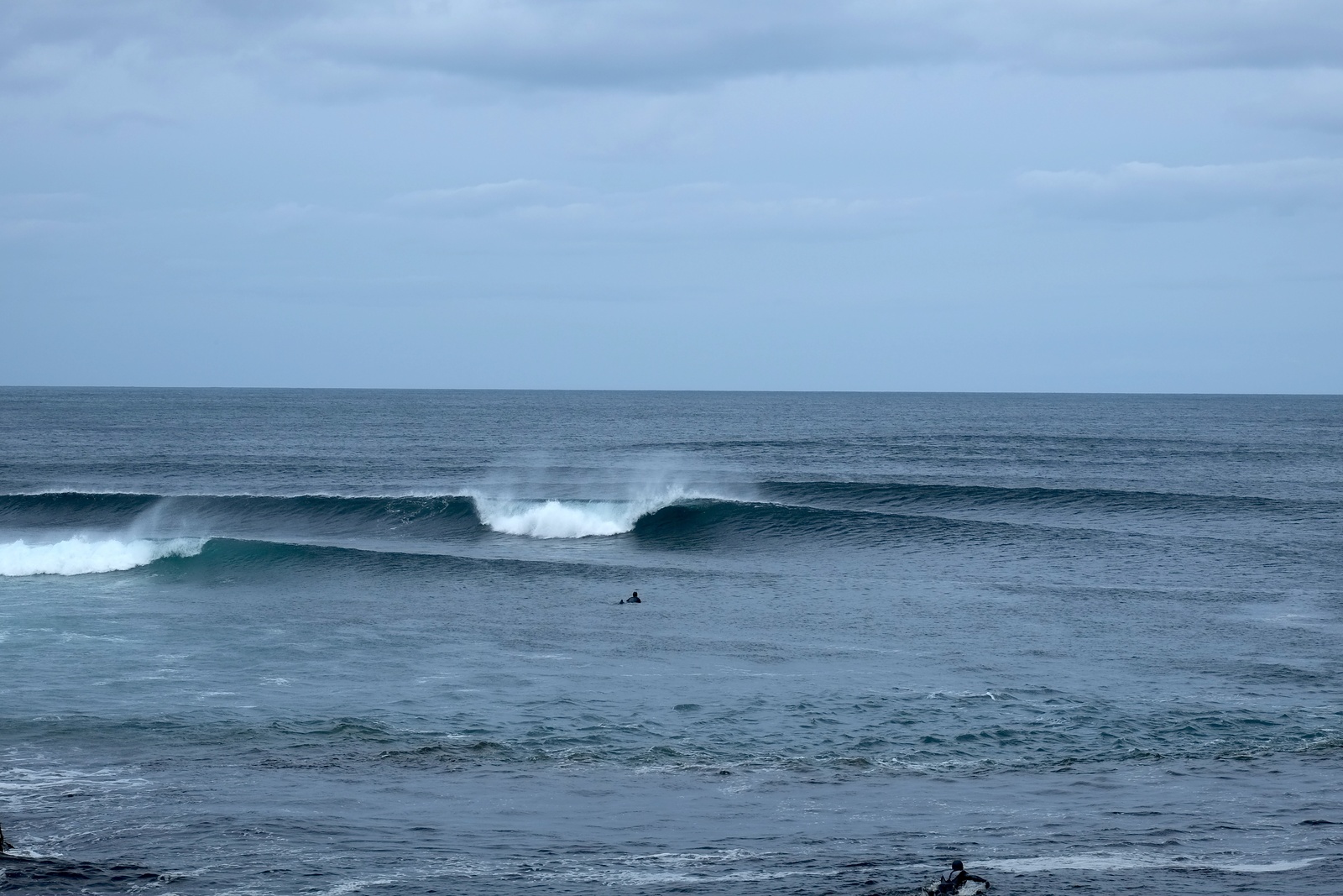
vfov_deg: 14.4
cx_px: 672
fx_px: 3544
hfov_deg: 21.5
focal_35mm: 95
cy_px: 448
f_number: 10
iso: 200
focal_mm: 63.2
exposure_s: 1/400
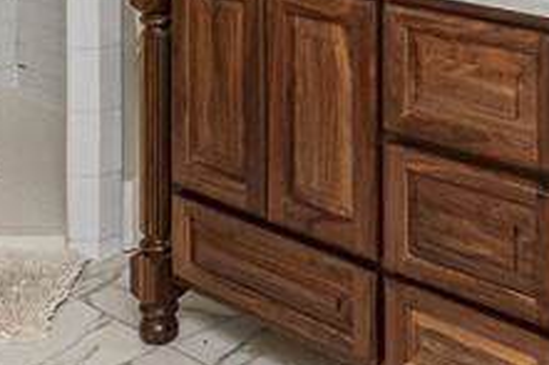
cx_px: 380
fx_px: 1326
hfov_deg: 23.3
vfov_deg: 14.1
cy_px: -269
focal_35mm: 87
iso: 1250
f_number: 18
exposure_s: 1/60
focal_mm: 10
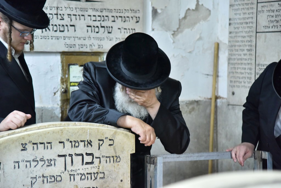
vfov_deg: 11.4
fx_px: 937
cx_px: 140
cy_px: 94
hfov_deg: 17.1
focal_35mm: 120
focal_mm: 120
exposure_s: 1/80
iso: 3200
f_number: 4
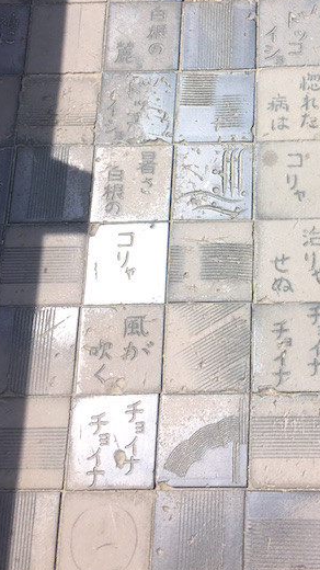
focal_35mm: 49
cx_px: 311
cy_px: 198
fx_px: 740
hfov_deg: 23.5
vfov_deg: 41.7
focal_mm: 4.15
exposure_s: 1/1202
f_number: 2.2
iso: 25
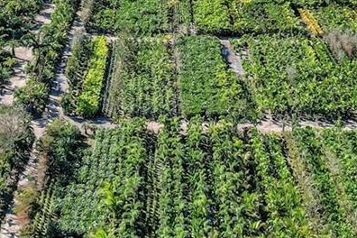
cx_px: 96
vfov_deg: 15.1
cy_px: 14
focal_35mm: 89
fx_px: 883
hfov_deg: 22.7
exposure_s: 1/2000
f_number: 2.8
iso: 100
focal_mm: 8.38
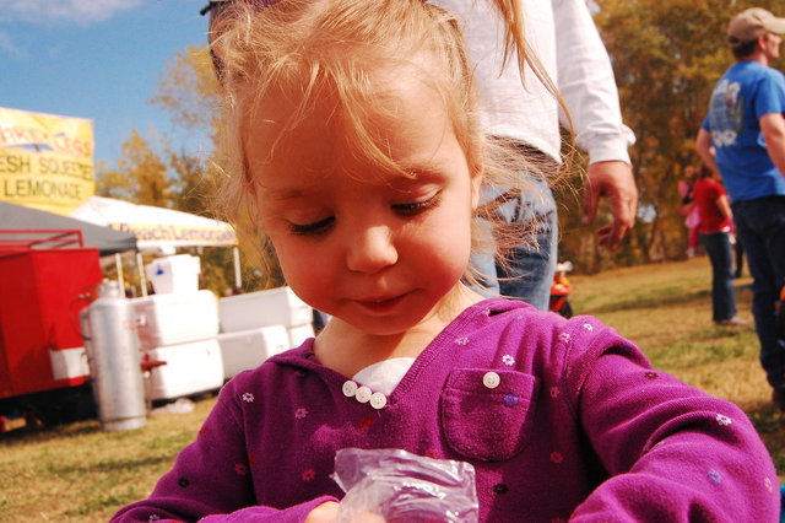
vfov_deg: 28.0
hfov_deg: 41.1
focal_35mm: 48
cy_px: 262
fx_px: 1046
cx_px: 392
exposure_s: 1/800
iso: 800
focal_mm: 32
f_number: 11
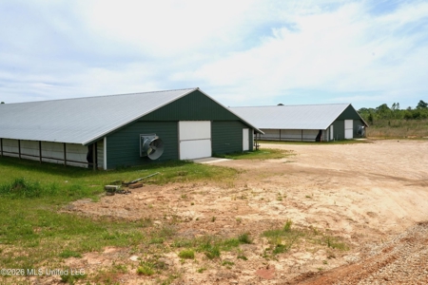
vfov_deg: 45.0
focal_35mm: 29
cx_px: 214
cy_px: 142
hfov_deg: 63.7
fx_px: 345
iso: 320
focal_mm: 29
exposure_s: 1/800
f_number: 11
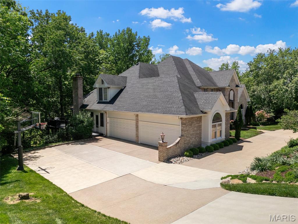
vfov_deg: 56.8
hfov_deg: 71.6
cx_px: 149
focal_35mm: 24
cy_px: 112
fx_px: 207
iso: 400
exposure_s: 1/160
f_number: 1.7
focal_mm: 6.72
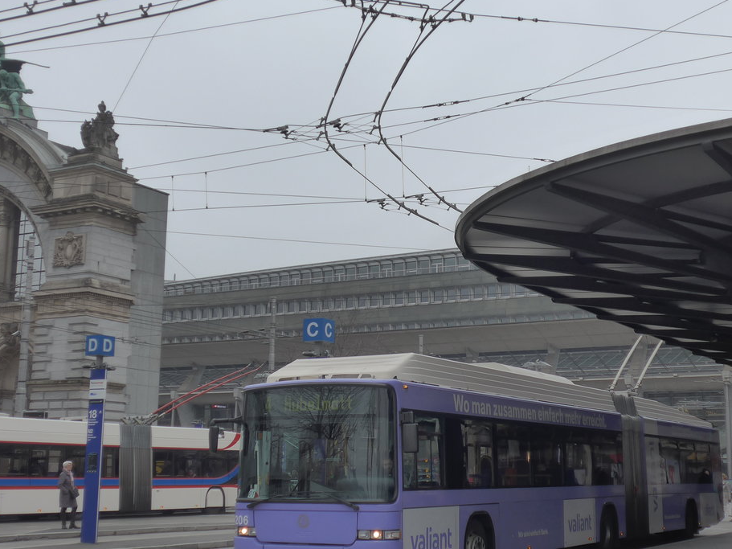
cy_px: 281
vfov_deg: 27.0
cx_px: 421
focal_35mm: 54
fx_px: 1142
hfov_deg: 35.5
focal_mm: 8.4
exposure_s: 1/500
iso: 160
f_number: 2.6
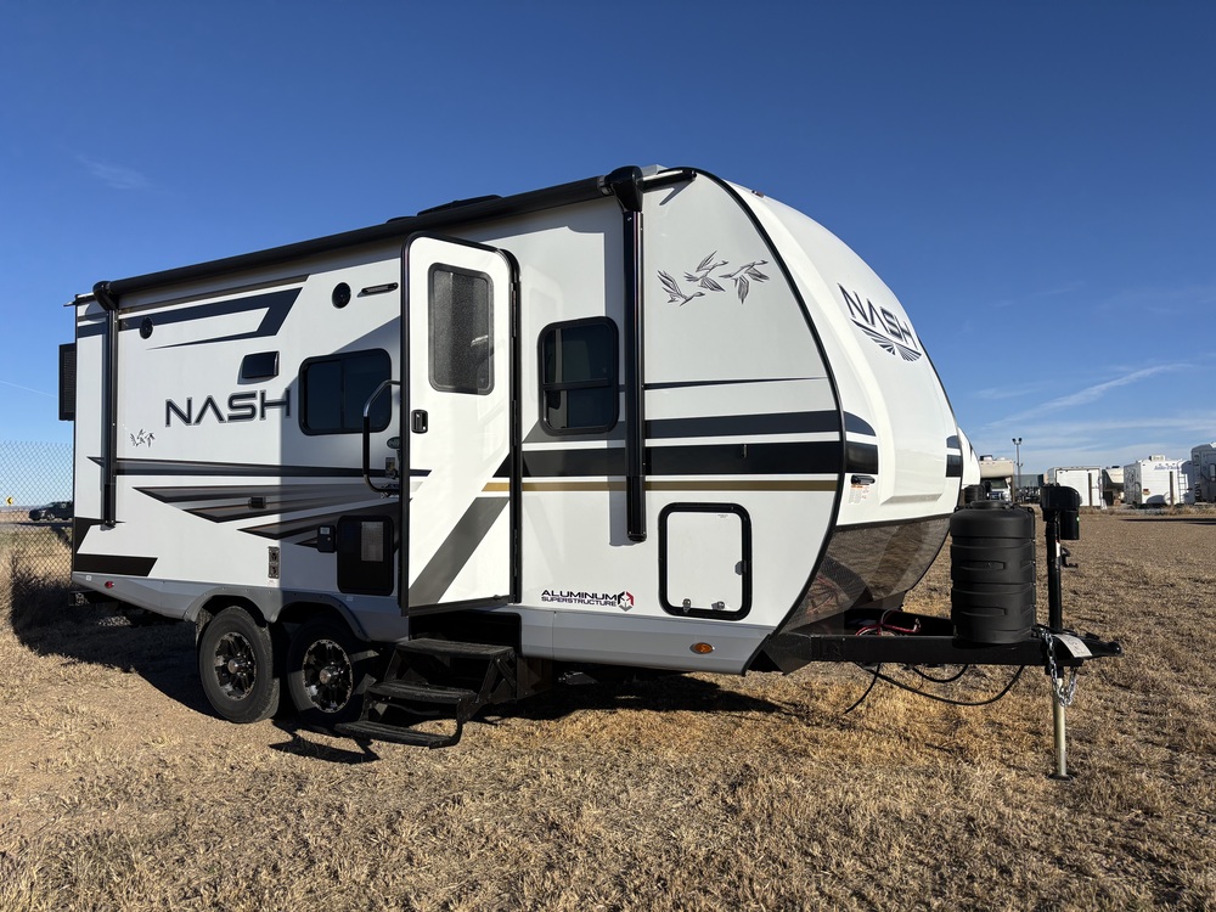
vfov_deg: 53.1
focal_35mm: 26
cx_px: 608
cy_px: 456
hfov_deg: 67.3
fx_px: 913
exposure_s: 1/5348
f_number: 1.6
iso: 50
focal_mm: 5.96
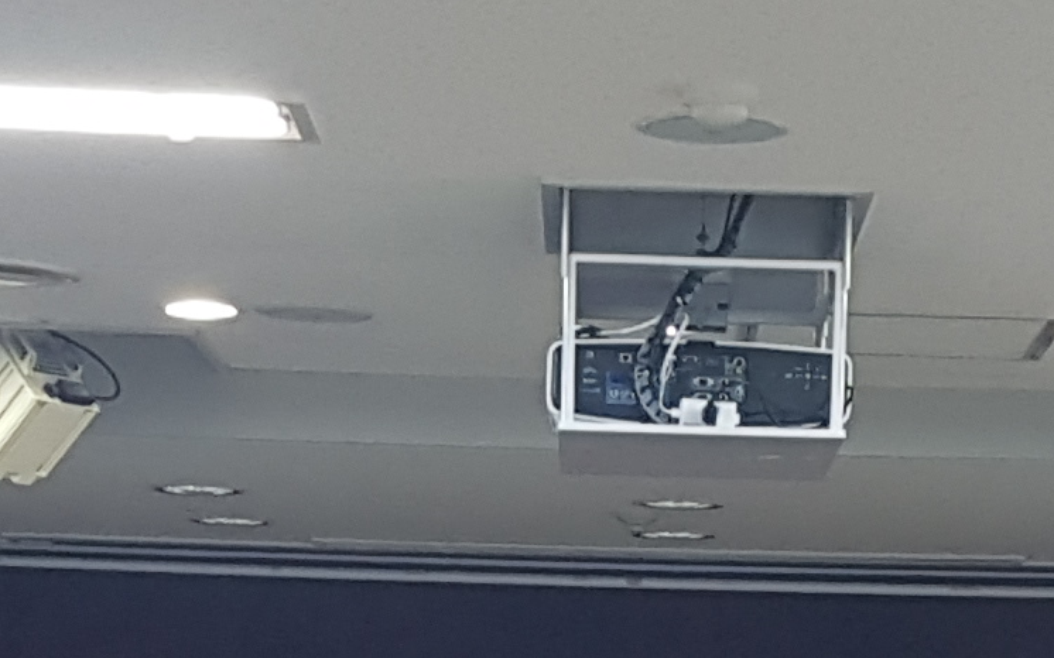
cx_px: 733
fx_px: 4279
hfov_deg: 14.0
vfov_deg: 8.4
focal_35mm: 149
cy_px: 1296
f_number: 1.7
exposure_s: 1/60
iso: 125
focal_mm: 4.2
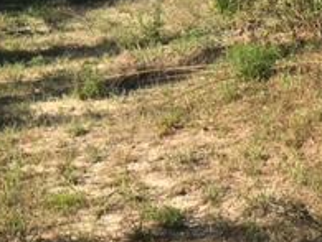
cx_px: 216
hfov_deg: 20.5
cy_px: -122
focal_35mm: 95
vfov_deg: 14.5
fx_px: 885
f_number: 2.2
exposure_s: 1/810
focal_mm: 4.15
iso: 25
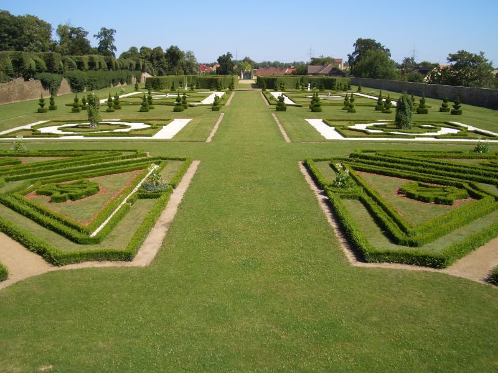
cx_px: 249
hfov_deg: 52.6
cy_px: 186
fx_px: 504
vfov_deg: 40.7
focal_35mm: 35
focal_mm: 5.8
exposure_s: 1/400
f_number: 4.3
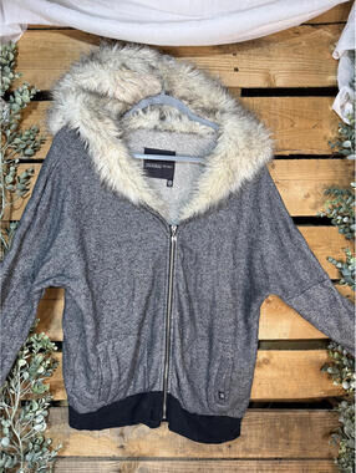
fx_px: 328
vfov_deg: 71.5
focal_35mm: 24
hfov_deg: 56.9
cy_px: 236
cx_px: 178
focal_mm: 6.76
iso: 200
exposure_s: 1/66
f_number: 1.78
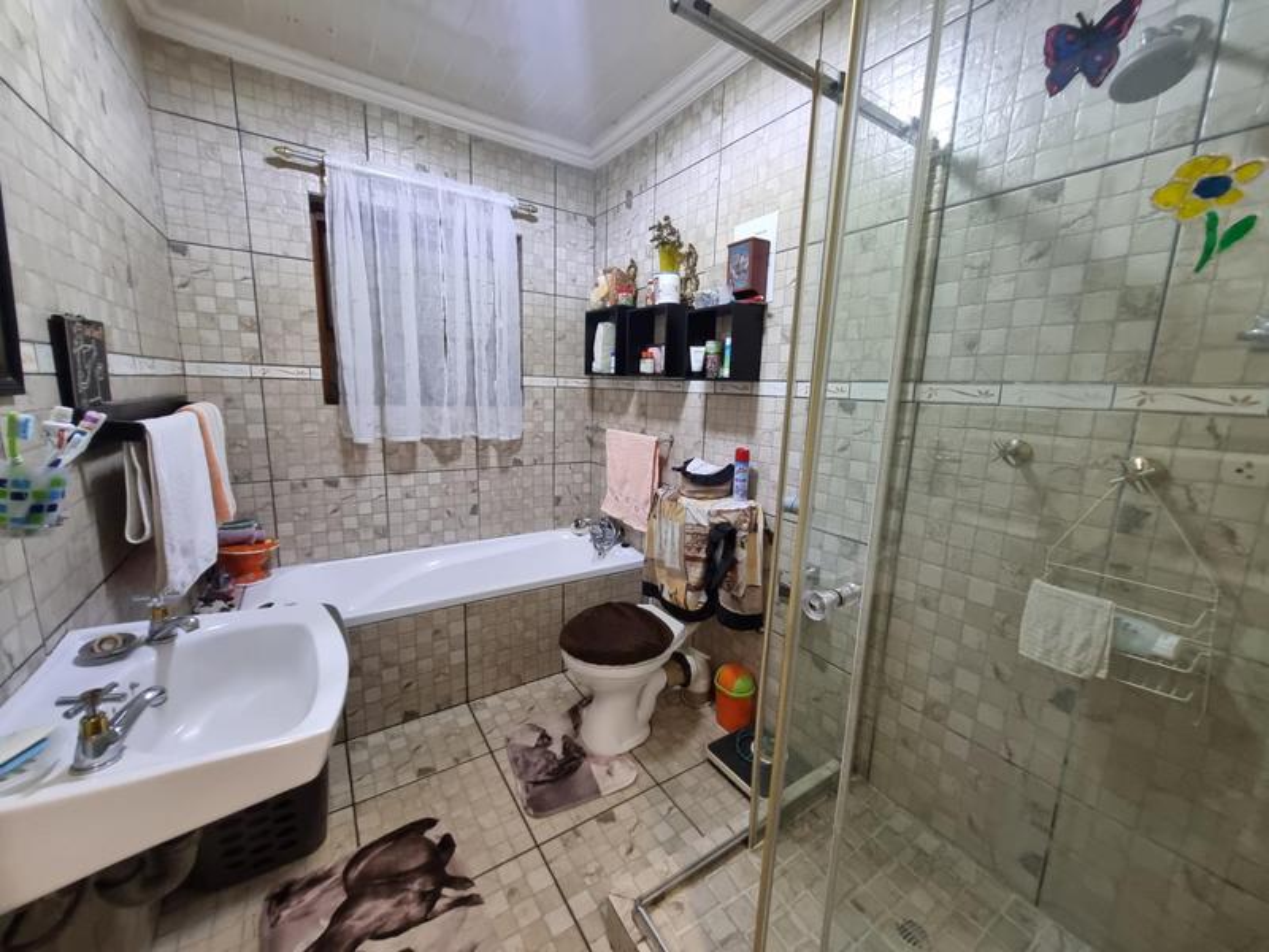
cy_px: 476
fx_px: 477
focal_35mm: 13
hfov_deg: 106.2
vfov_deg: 89.9
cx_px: 634
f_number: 2.2
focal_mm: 1.74
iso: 400
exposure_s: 1/50
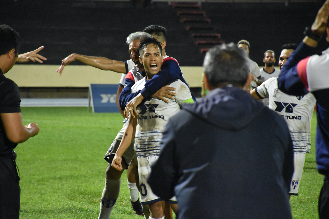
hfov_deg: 9.8
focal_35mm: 210
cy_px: 110
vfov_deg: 6.5
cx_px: 164
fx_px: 1919
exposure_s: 1/250
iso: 7200
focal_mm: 140
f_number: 5.6
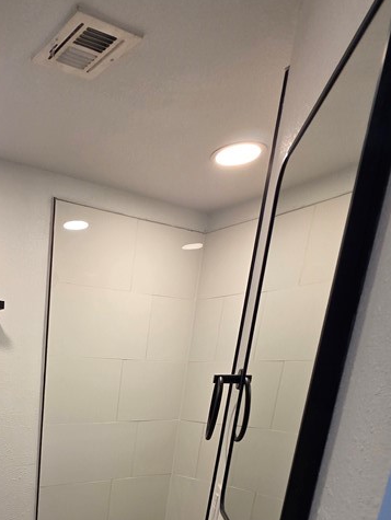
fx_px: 421
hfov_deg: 42.1
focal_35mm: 28
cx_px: -12
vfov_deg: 51.6
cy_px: 512
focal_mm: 2.2
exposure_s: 1/120
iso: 160
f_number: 1.9
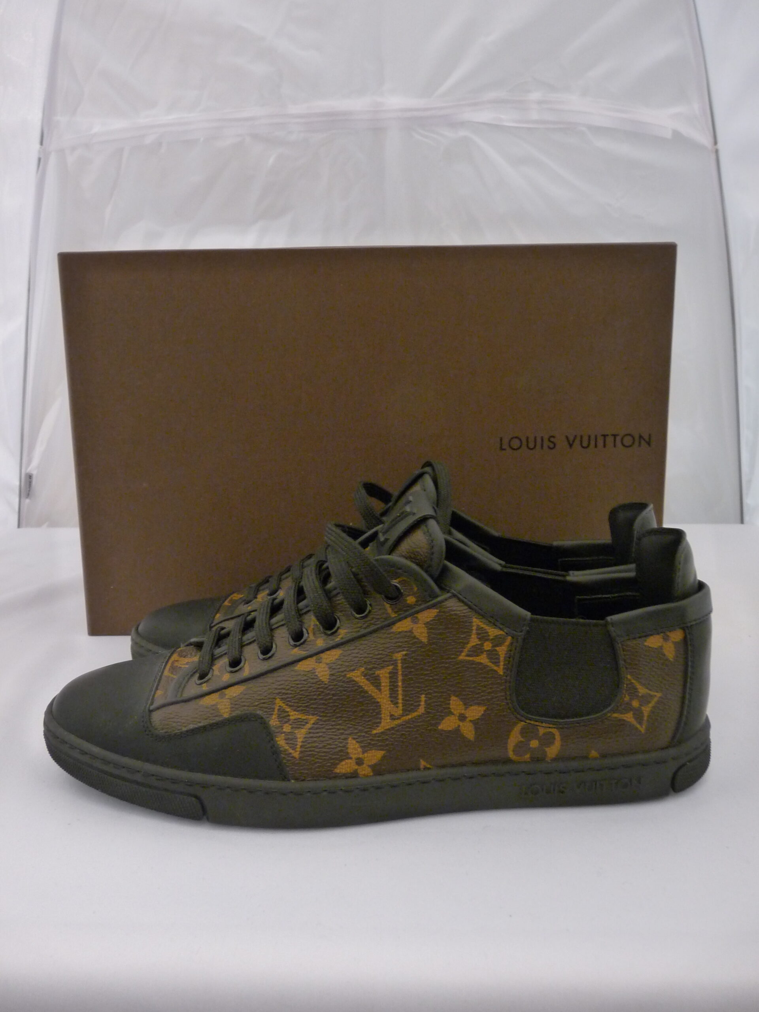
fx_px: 789
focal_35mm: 27
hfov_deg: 51.4
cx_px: 380
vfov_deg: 65.3
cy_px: 506
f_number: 2.8
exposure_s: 1/15
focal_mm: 4.8
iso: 400
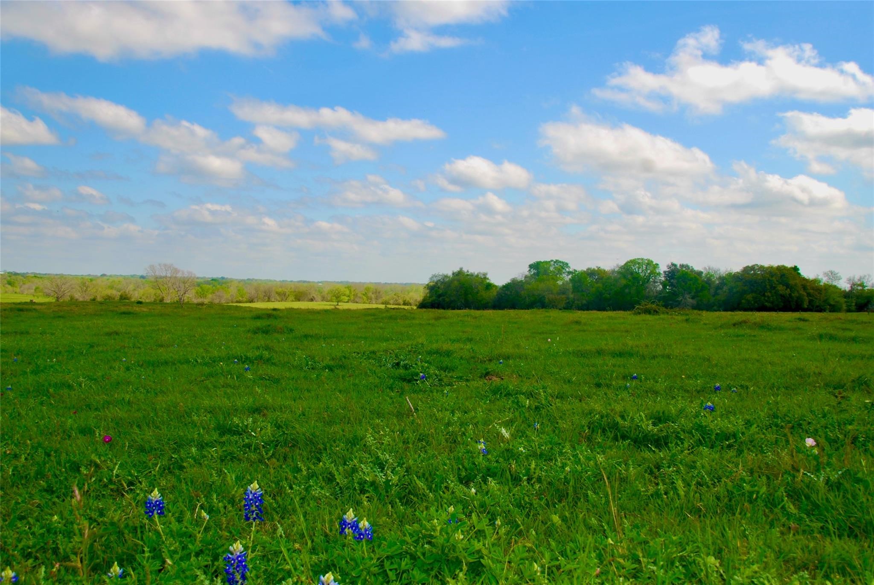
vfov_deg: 35.6
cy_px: 292
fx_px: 911
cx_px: 437
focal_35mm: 38
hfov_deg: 51.2
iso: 100
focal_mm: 25
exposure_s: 1/200
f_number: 8
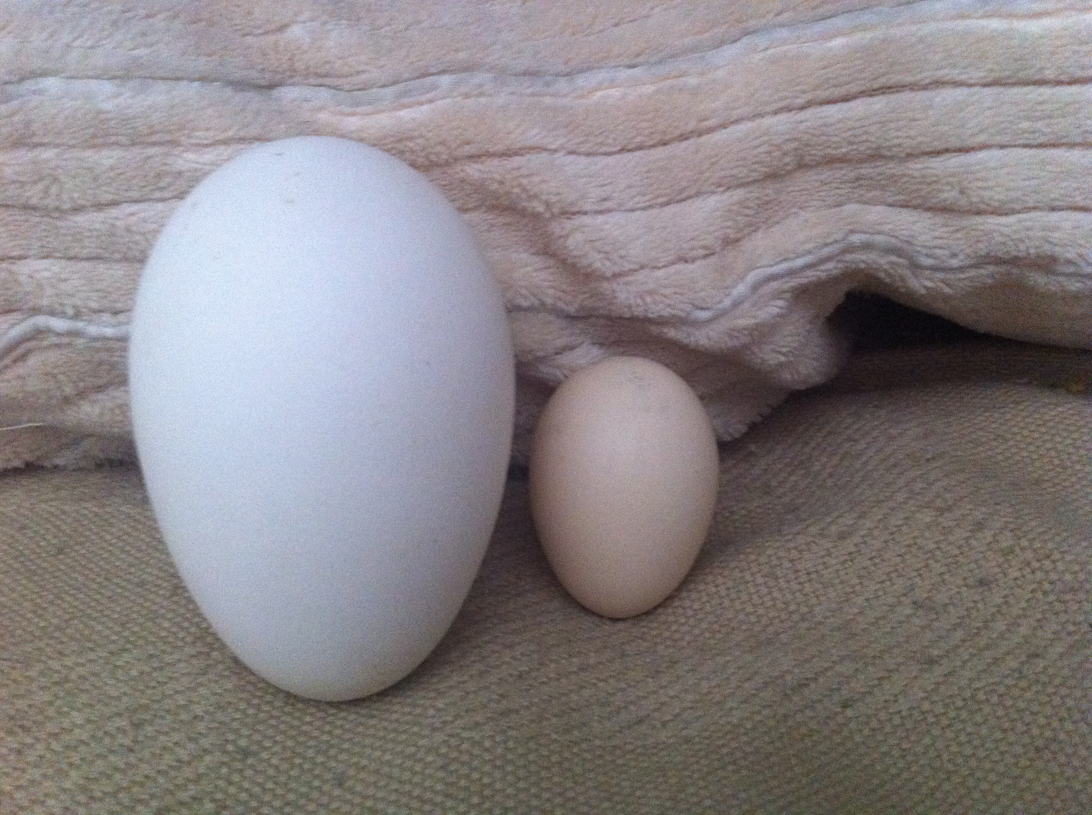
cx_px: 546
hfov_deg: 52.7
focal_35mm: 35
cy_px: 408
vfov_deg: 40.6
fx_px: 1102
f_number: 2.8
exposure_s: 1/15
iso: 500
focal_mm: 3.85
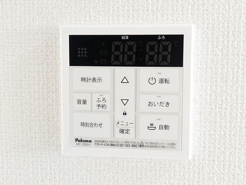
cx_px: 123
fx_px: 363
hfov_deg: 37.5
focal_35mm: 51
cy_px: 92
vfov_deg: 28.6
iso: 428
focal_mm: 5.43
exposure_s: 1/60
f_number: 1.89
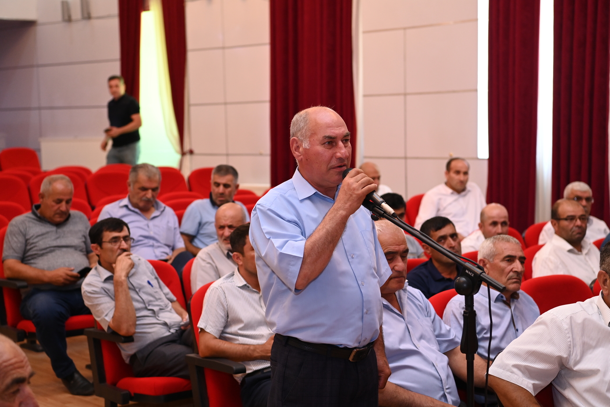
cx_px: 305
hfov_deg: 28.8
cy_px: 204
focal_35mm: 70
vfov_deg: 19.5
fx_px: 1186
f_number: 4
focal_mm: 70
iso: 1600
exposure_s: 1/60
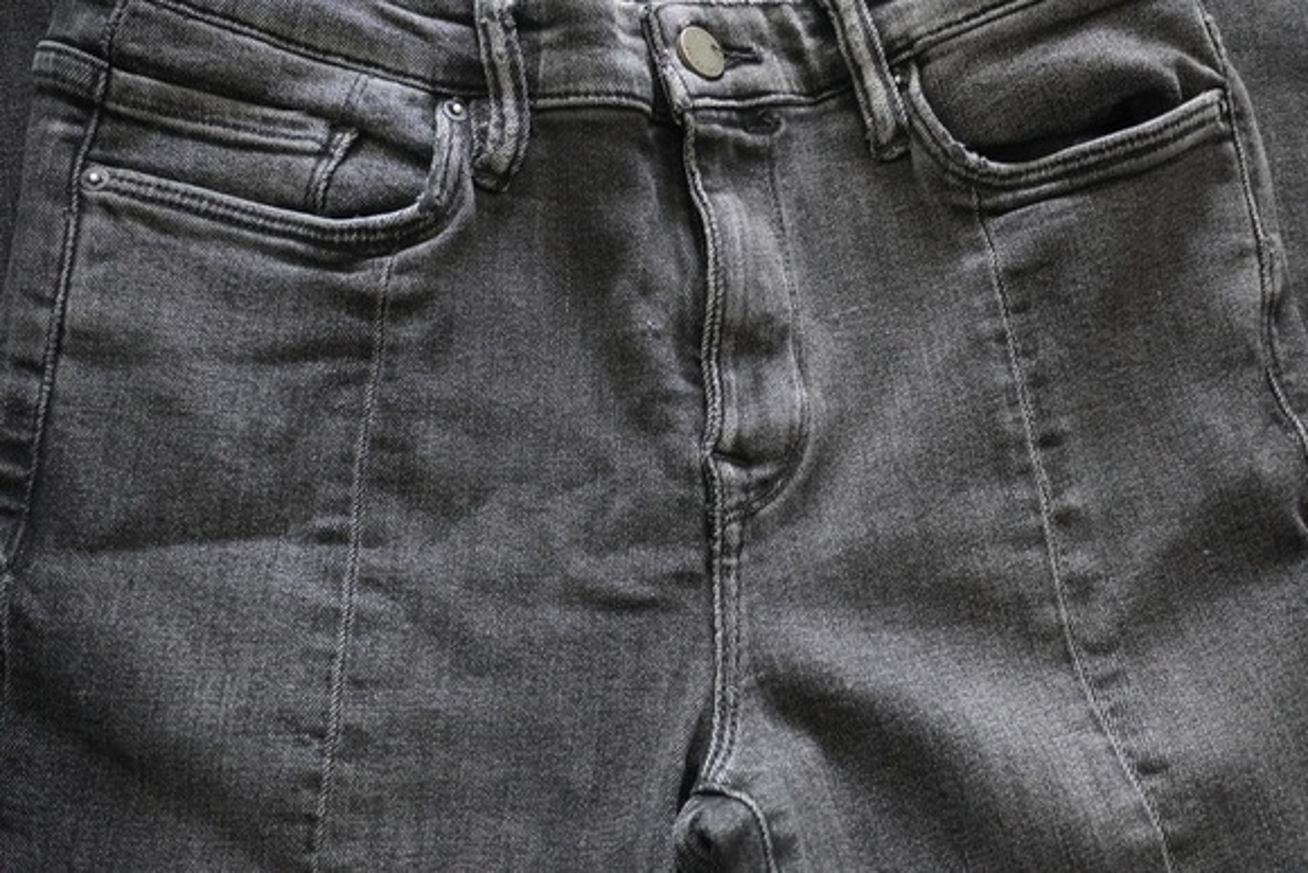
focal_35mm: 42
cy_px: 436
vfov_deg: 31.9
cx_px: 654
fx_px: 1526
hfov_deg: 46.4
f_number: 4.5
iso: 6400
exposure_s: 1/60
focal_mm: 28
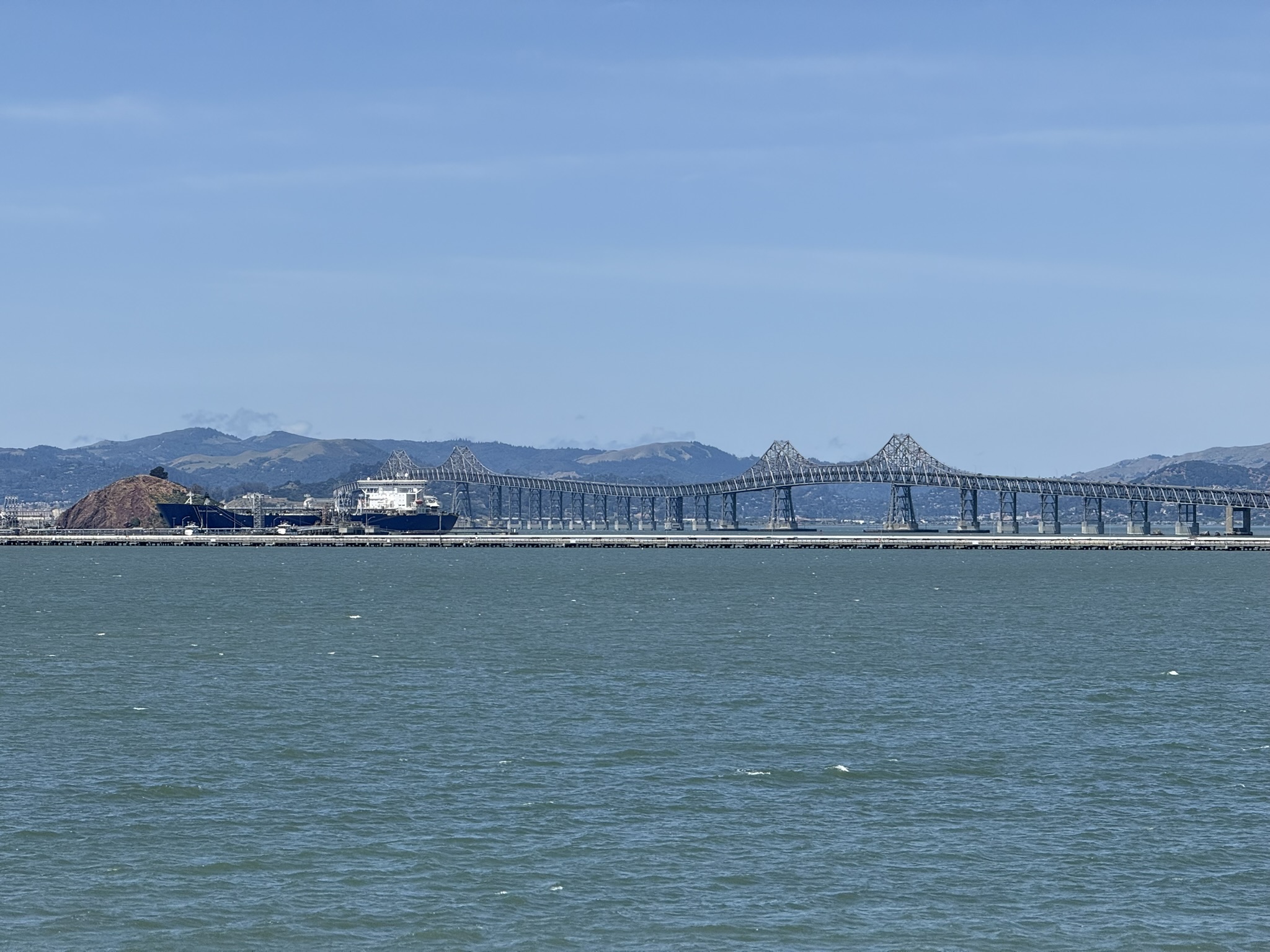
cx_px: 635
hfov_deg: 16.4
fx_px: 4403
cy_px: 476
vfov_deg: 12.3
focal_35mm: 120
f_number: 2.8
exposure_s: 1/2439
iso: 50
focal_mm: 15.66
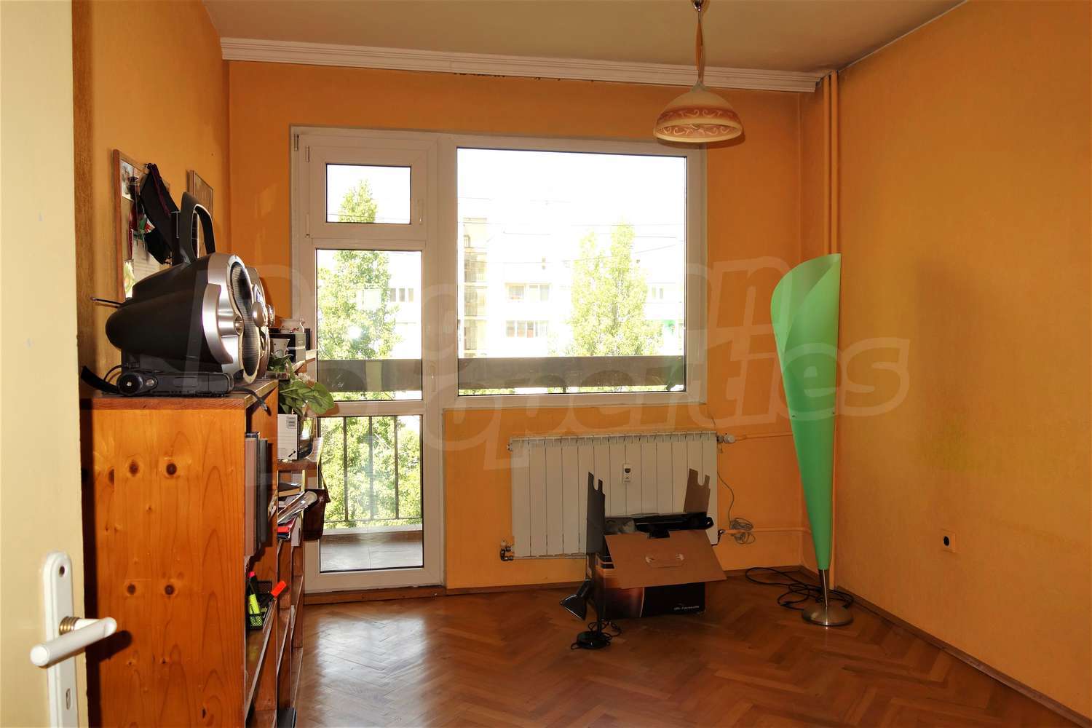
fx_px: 849
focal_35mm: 28
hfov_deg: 65.5
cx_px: 546
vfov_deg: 46.4
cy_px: 364
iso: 125
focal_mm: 10.4
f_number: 4
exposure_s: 1/100
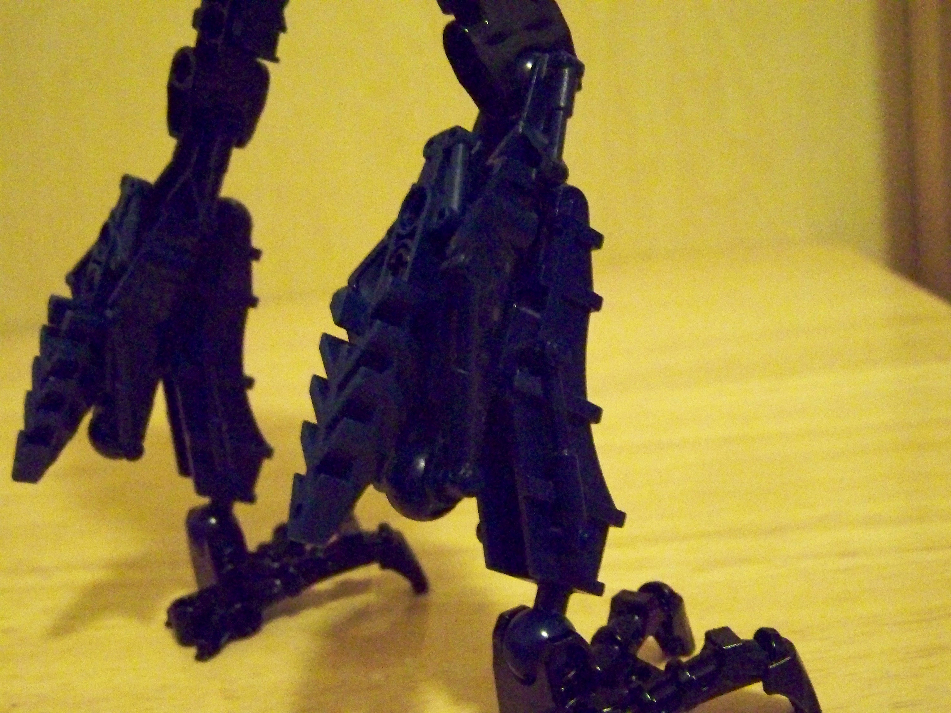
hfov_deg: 49.0
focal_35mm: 38
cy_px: 356
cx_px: 476
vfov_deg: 37.7
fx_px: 1044
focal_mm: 6.3
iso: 1600
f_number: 2.8
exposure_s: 1/15
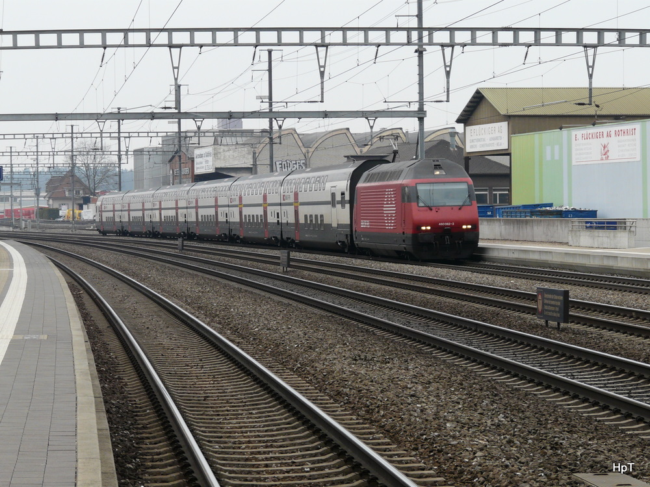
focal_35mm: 135
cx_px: 325
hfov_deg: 14.6
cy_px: 244
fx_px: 2535
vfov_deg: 11.0
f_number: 5.6
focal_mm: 22.1
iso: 100
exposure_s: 1/200
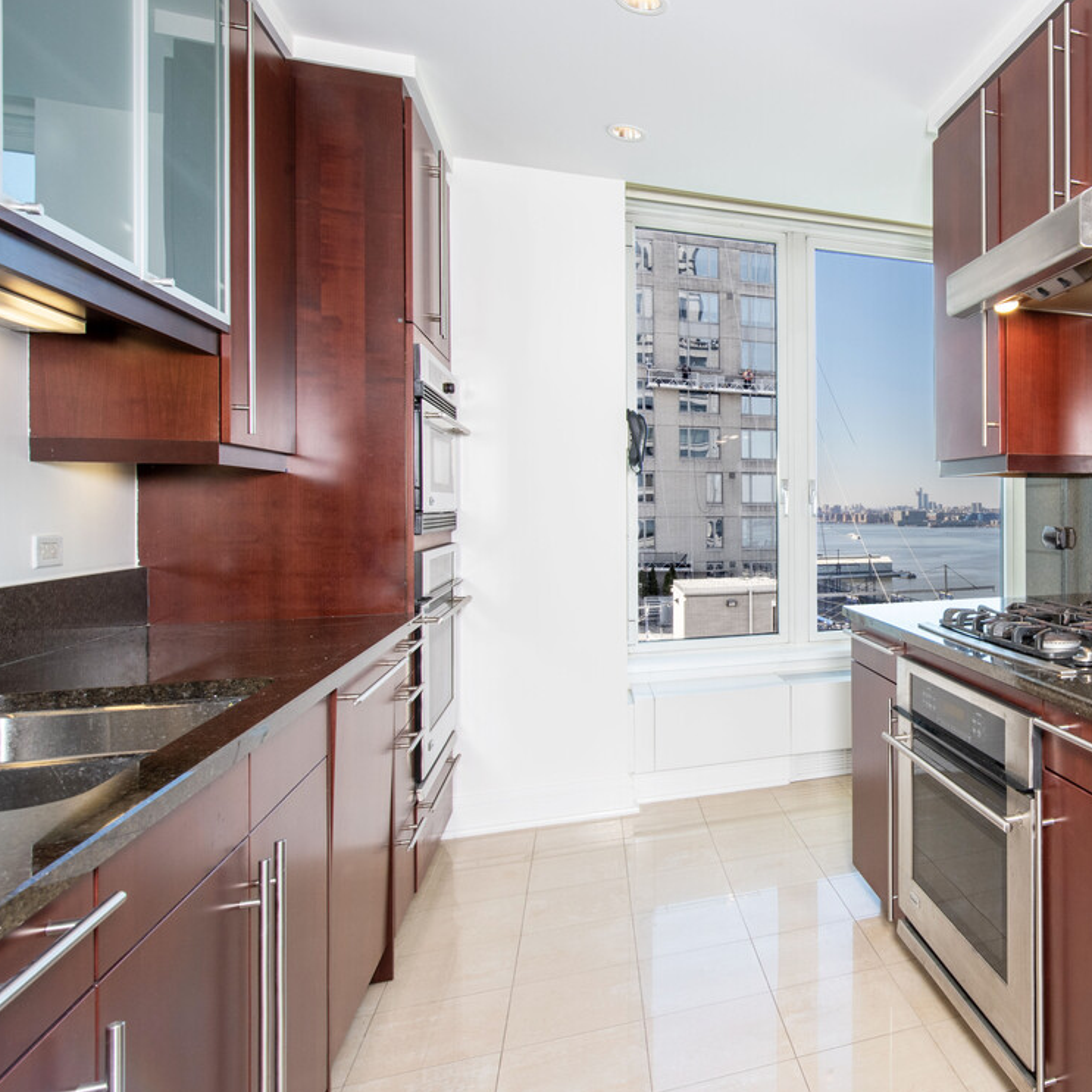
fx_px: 857
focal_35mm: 24
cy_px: 507
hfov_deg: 56.0
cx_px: 988
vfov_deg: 65.0
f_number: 10
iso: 200
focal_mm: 14
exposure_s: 1/30
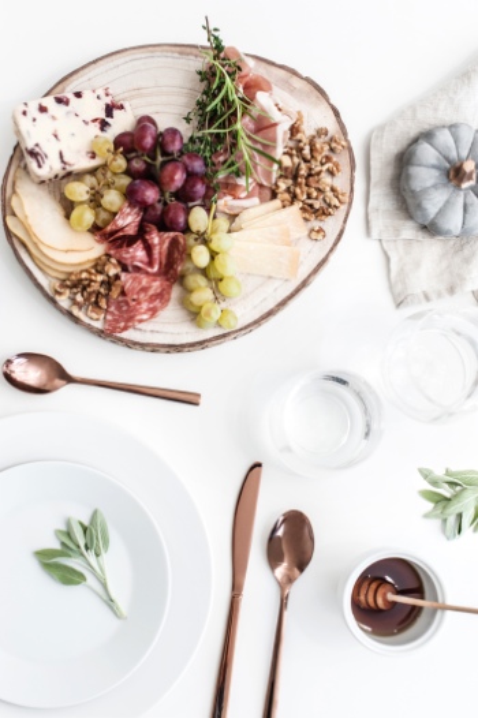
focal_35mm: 50
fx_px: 997
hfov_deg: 27.0
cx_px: 239
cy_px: 359
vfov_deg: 39.6
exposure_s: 1/60
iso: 640
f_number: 6.3
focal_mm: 50
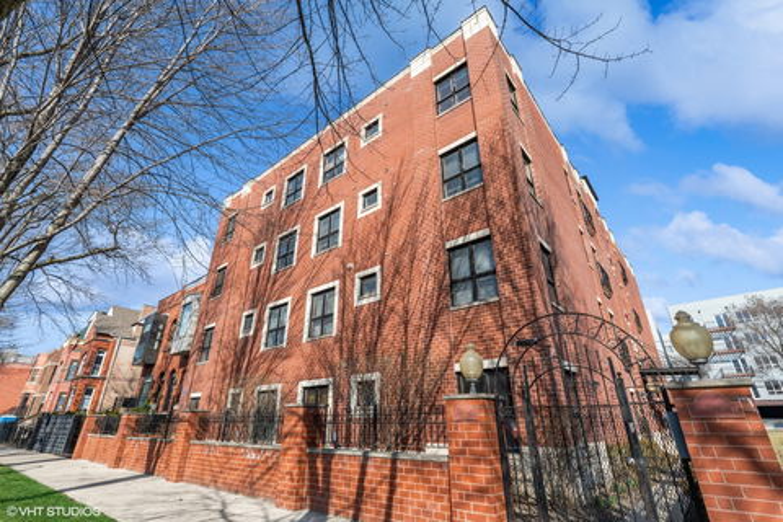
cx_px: 392
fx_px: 348
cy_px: 261
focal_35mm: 16
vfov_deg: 73.7
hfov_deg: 96.7
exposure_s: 1/1000
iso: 320
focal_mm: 16
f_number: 8
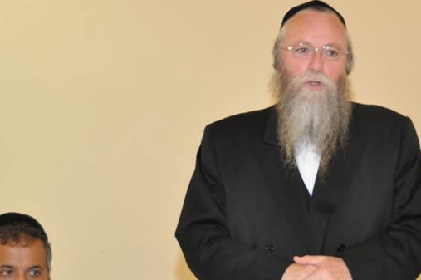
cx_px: 284
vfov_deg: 13.2
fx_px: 1203
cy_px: 187
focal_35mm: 103
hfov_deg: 19.8
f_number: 4.2
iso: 800
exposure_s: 1/60
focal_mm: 34
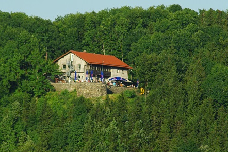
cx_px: 103
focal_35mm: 573
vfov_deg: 2.4
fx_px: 3630
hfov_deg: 3.6
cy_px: 63
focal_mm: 300
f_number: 8
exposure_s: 1/180
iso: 100
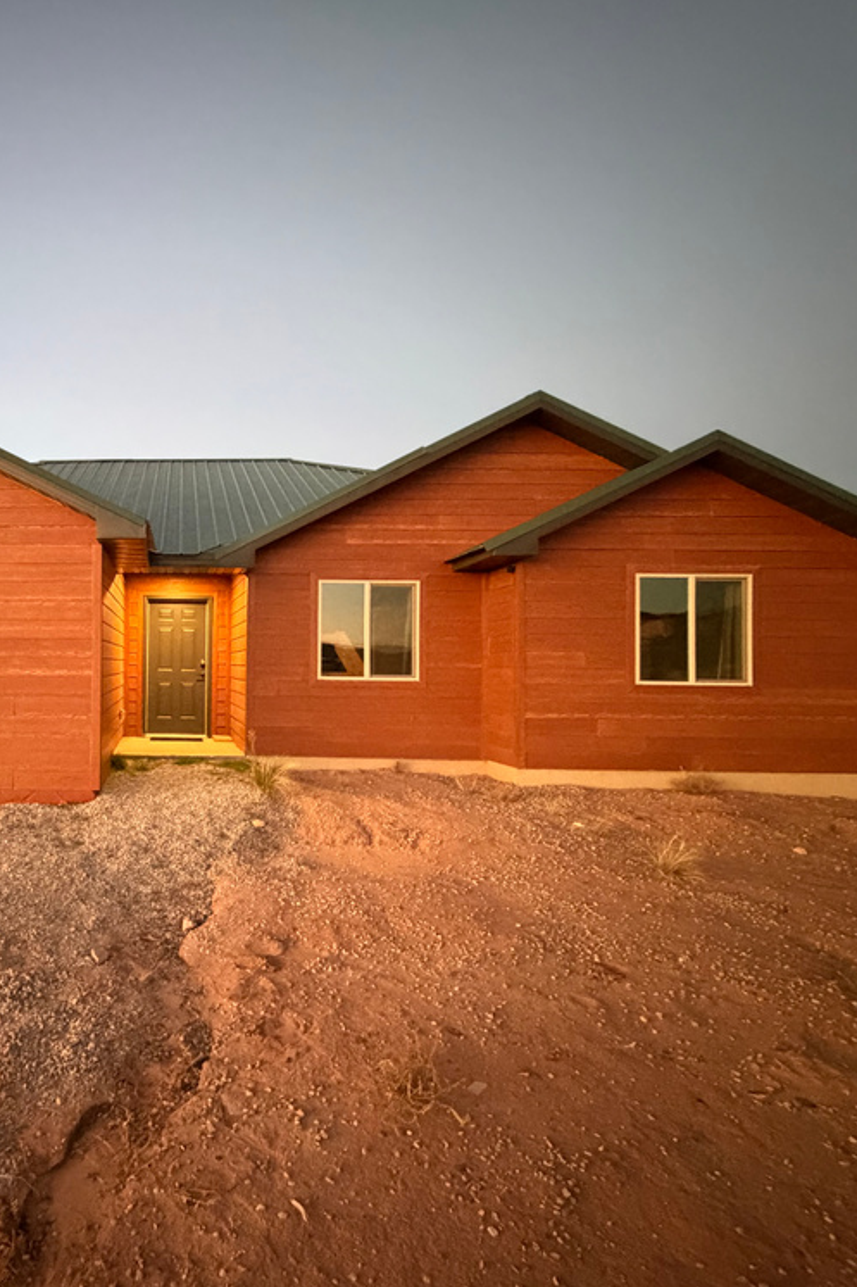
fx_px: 714
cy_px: 654
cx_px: 143
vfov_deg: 84.0
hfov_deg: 56.3
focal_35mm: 20
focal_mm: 2.22
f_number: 2.2
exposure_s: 1/40
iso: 1000
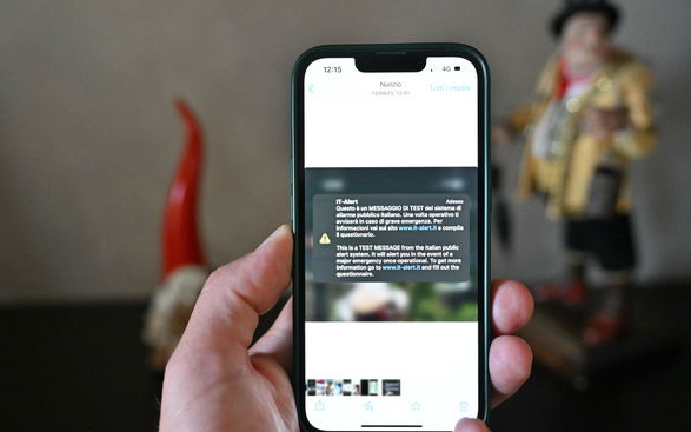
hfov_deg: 40.3
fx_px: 942
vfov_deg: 25.8
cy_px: 222
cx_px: 346
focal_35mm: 50
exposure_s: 1/500
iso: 3200
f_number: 4
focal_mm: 48
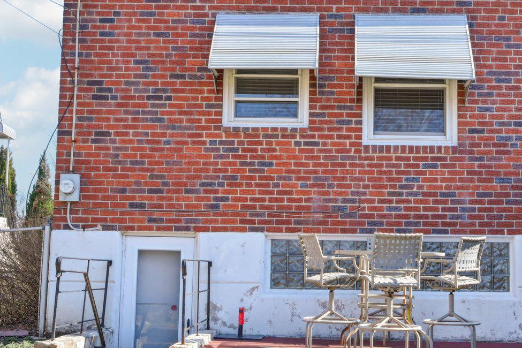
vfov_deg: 21.6
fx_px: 913
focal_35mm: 63
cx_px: 326
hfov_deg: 31.8
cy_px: 147
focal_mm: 30
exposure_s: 1/640
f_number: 8
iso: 800
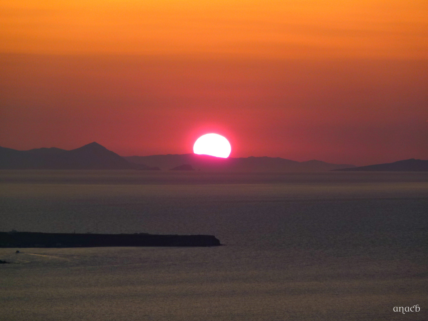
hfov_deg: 6.1
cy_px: 160
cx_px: 214
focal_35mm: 324
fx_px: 4006
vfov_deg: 4.6
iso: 80
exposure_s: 1/250
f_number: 4
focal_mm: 57.6
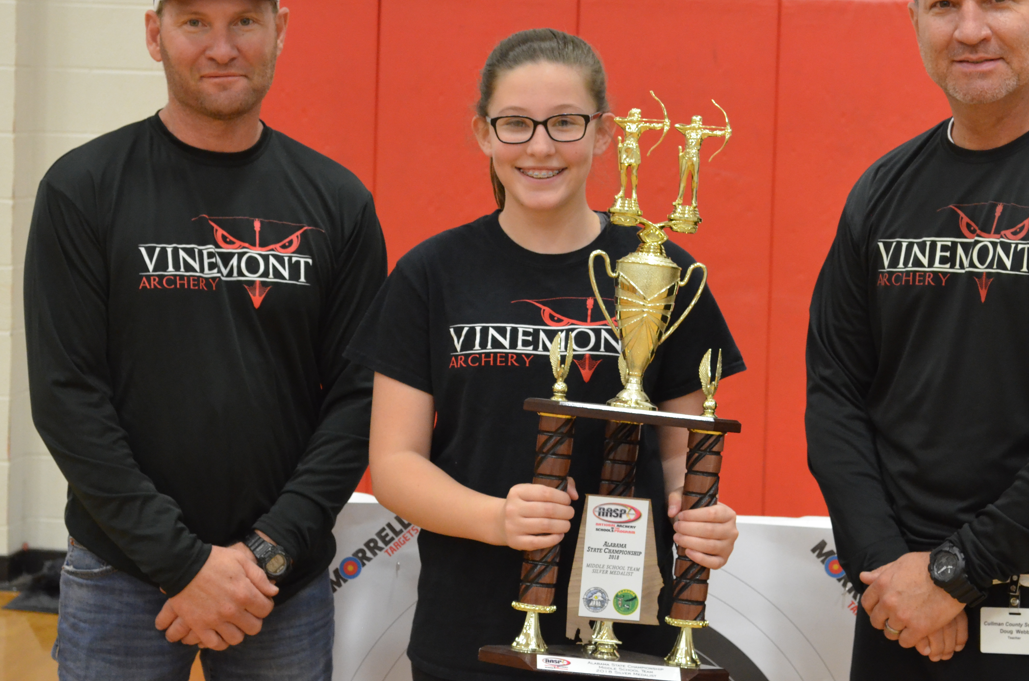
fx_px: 2453
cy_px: 269
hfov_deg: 23.7
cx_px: 571
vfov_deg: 15.8
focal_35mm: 86
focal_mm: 46
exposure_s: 1/60
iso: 2500
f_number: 5.6
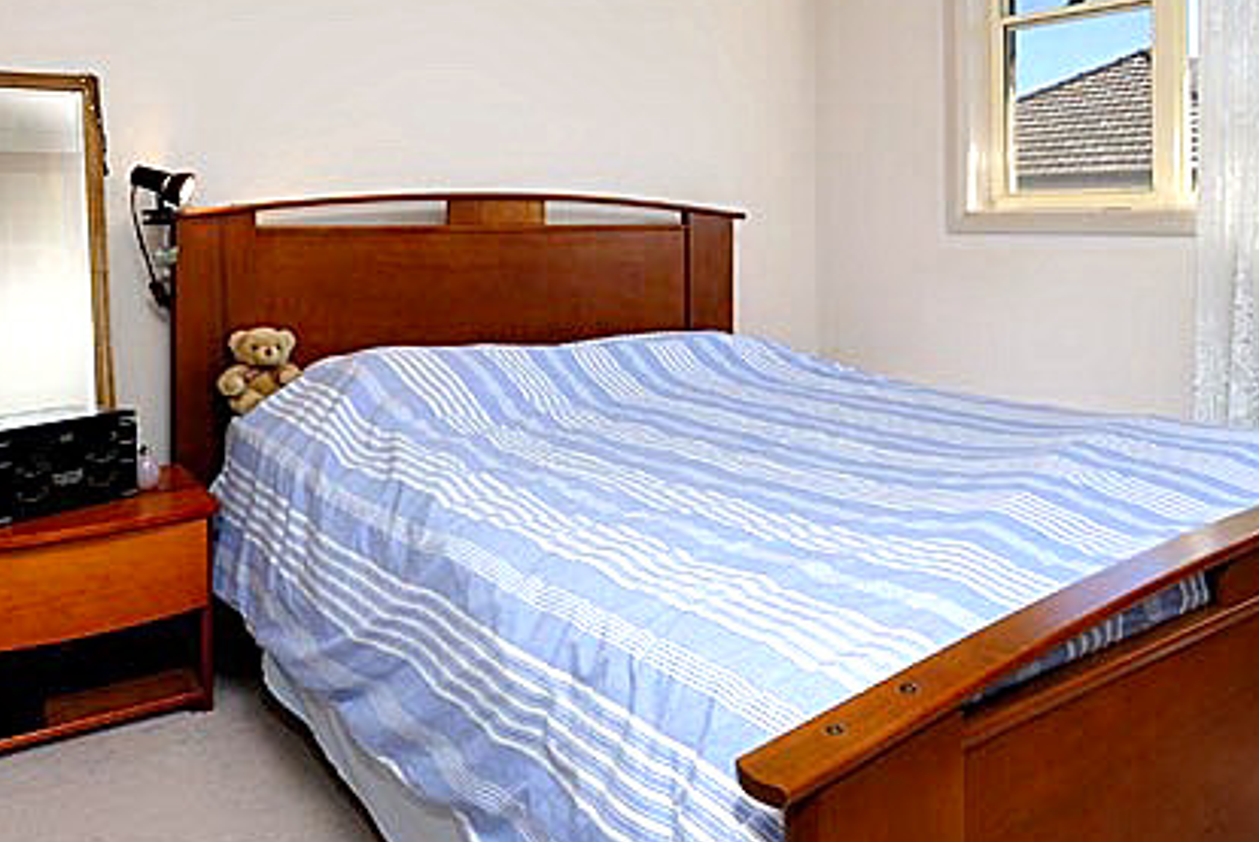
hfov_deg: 63.1
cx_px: 742
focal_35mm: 29
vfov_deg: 43.9
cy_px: 237
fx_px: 1015
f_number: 7.1
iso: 100
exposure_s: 1/20
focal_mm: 10
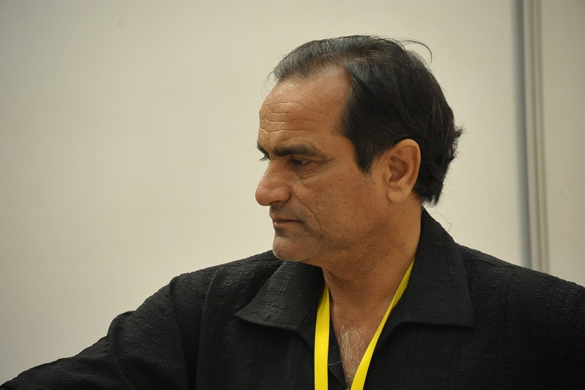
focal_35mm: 300
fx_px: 4872
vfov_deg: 4.6
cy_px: 195
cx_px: 292
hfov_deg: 6.9
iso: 2500
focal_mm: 300
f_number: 5.6
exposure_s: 1/250
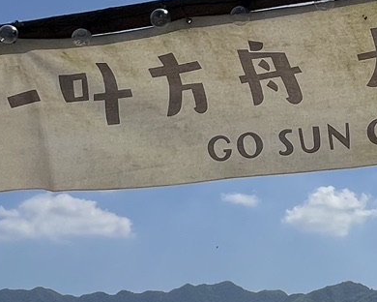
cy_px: 51
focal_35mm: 65
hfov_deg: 26.1
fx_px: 725
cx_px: 450
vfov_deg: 23.1
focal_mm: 1.57
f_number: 1.8
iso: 32
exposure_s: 1/4587
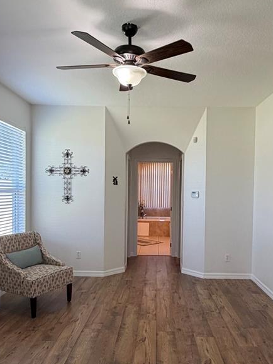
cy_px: 201
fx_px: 305
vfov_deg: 61.5
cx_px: 153
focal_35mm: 29
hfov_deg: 48.1
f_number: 2.2
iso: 200
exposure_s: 1/120
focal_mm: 2.22
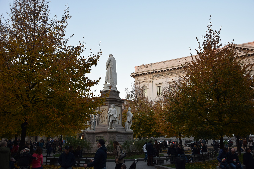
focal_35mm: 32
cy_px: 84
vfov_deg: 41.7
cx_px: 127
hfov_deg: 59.5
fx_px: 222
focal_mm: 21
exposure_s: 1/100
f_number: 4
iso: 200
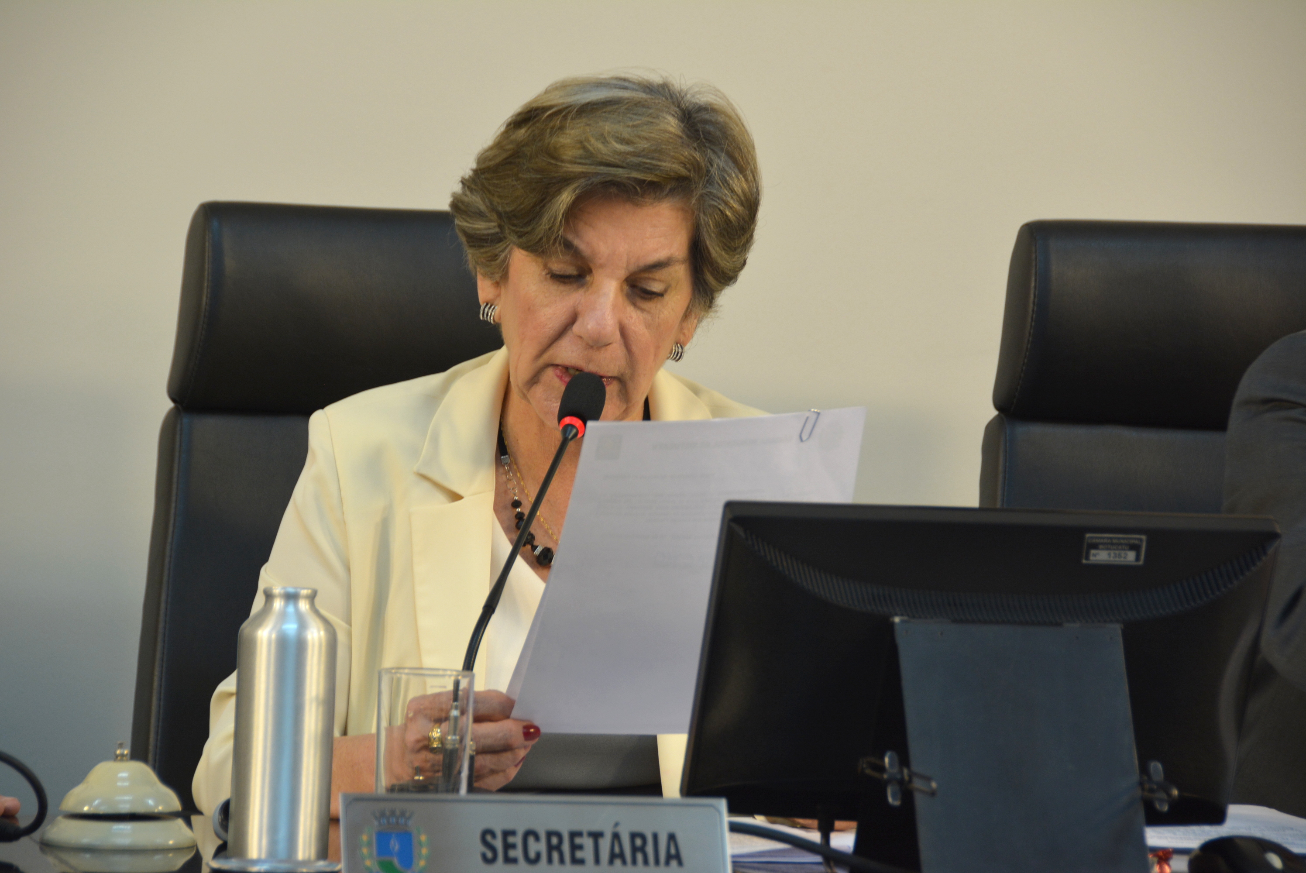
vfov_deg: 7.6
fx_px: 6535
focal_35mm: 180
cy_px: 436
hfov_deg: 11.4
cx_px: 653
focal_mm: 120
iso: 450
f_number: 5.3
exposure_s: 1/60
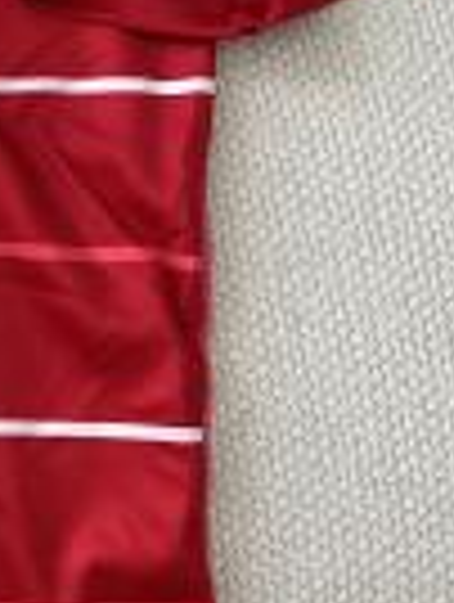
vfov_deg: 15.0
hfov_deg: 10.2
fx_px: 2249
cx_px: -602
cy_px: -2
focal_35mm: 129
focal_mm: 5.7
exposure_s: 1/121
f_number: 1.5
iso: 50
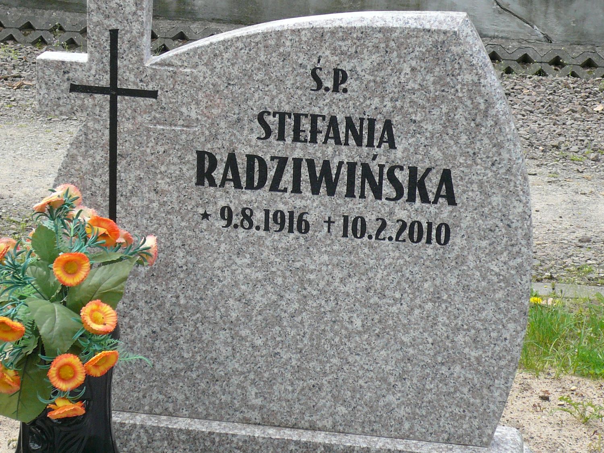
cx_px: 302
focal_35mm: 87
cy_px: 226
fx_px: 1518
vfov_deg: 17.0
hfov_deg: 22.5
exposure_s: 1/250
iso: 100
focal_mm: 9.6
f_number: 4
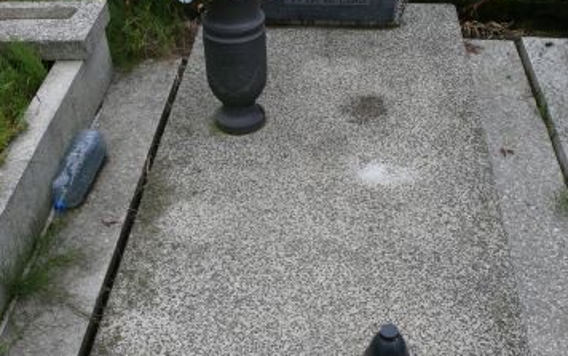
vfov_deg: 25.8
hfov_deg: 40.3
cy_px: 208
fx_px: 774
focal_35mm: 50
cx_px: 284
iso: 100
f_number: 4
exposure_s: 1/160
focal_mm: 7.4
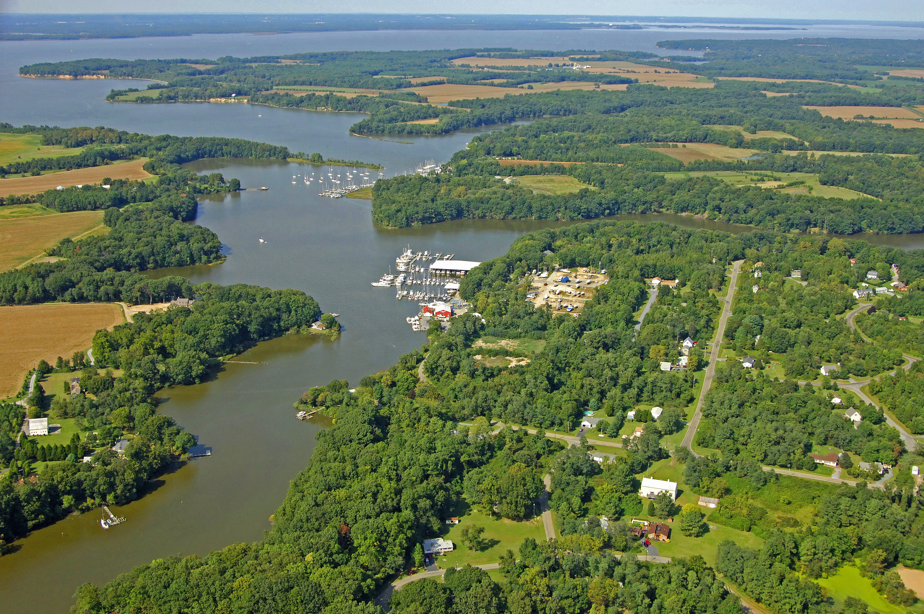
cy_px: 307
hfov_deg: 46.4
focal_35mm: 42
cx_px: 462
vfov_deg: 31.8
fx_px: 1077
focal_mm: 28
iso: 400
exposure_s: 1/1000
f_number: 6
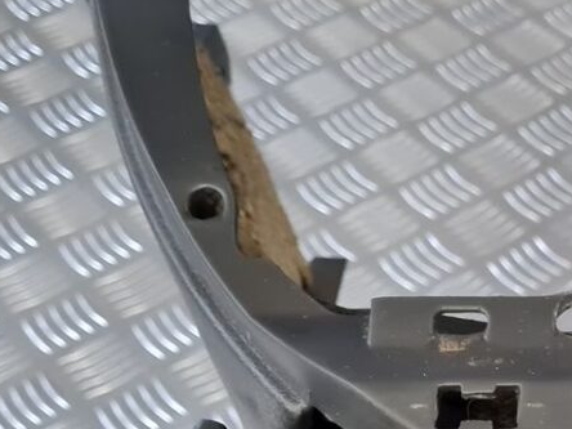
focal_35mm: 82
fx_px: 1355
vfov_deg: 17.2
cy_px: 508
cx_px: 661
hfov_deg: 22.2
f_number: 1.8
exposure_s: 1/25
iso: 1000
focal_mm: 5.4
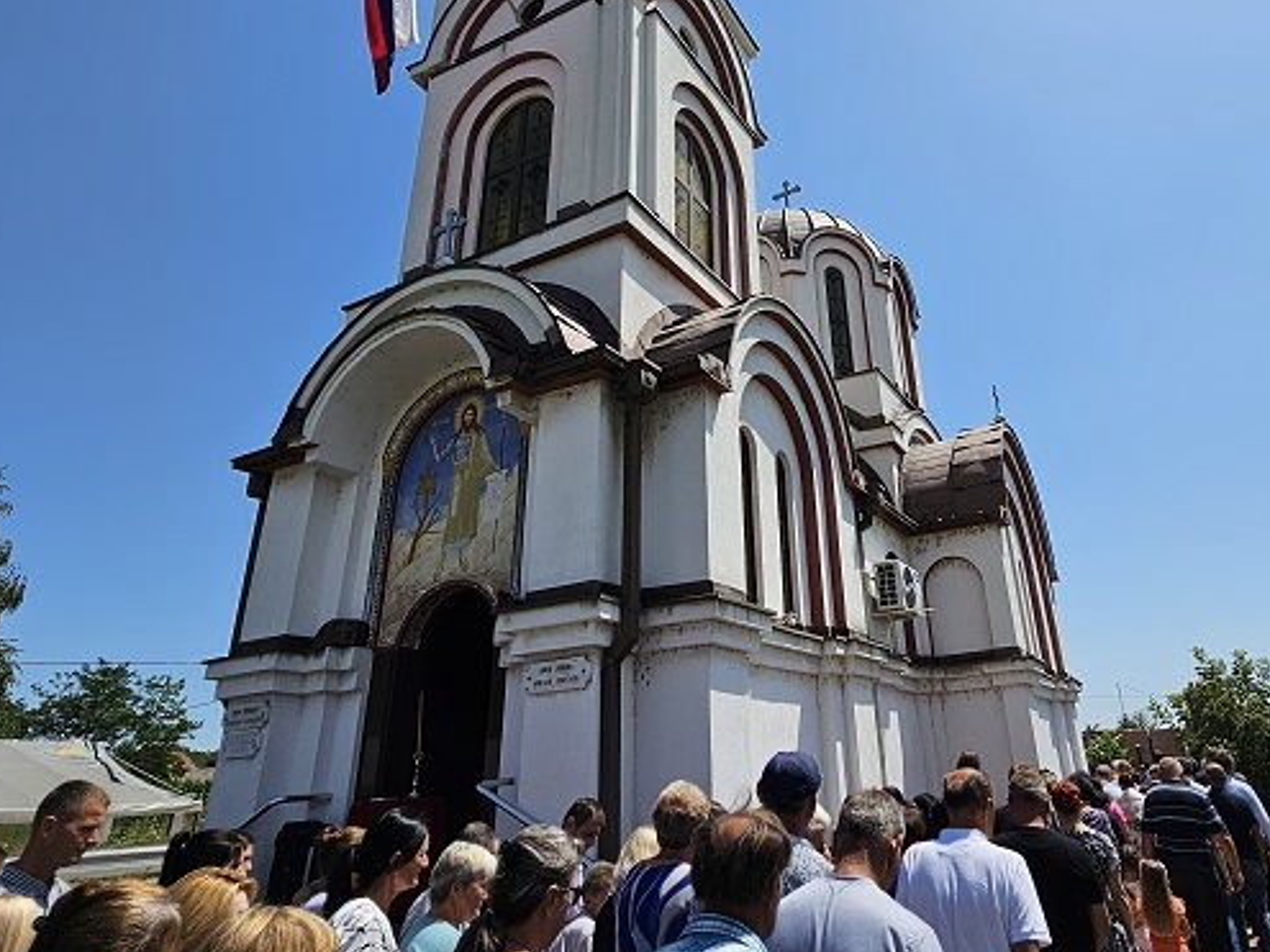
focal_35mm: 21
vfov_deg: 63.0
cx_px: 783
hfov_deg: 77.8
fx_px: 770
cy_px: 393
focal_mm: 2.2
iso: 50
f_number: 2.2
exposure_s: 1/4268
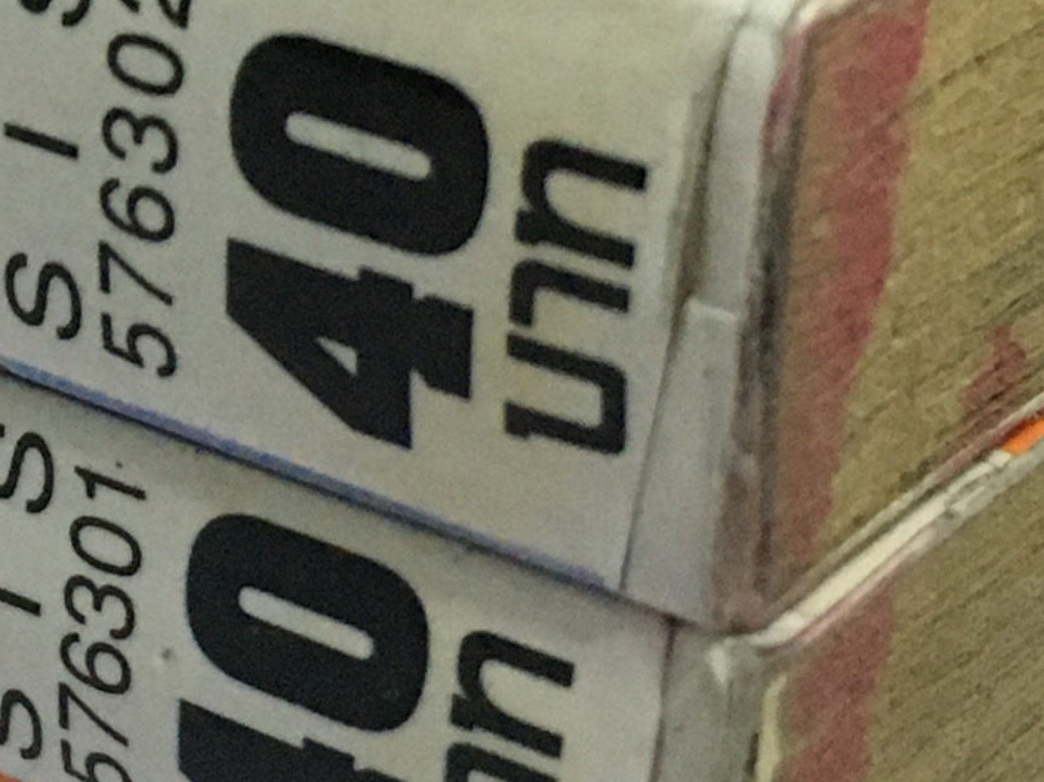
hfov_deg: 13.6
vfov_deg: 10.5
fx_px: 4222
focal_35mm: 140
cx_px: -285
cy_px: -79
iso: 200
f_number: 2.2
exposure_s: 1/17
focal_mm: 4.15
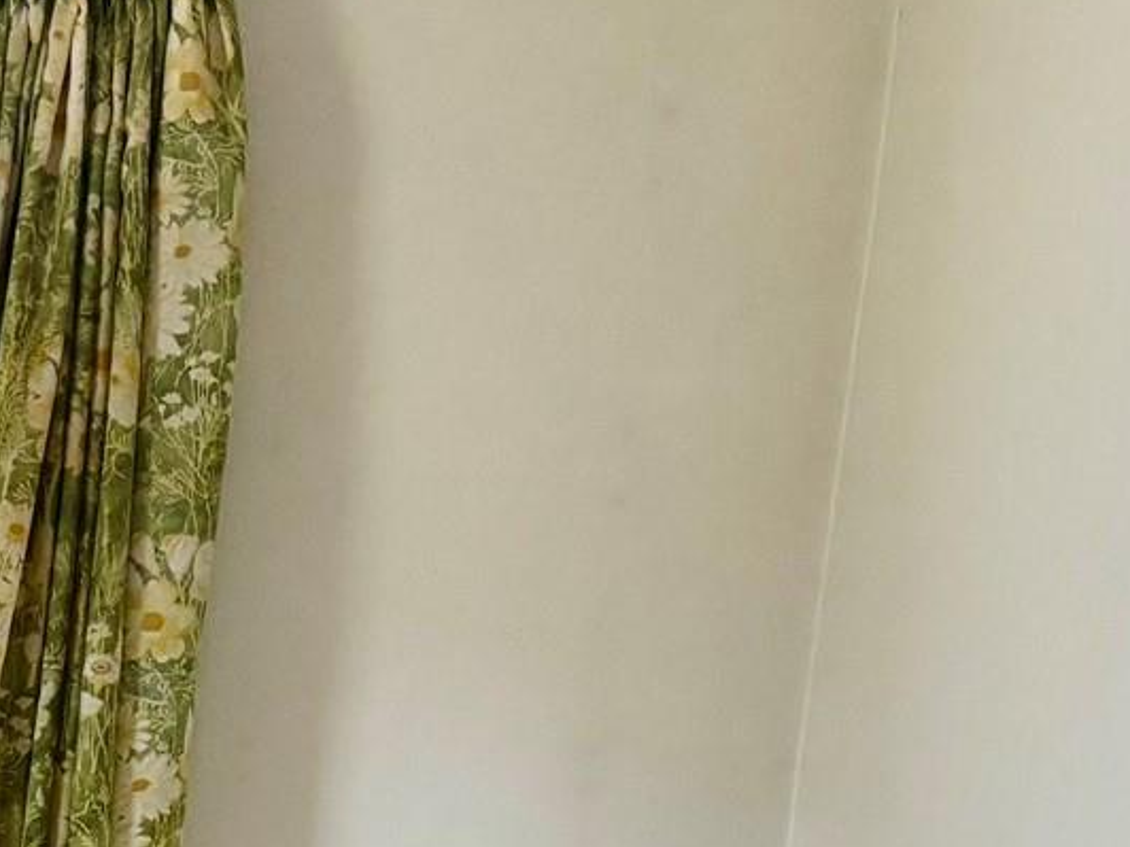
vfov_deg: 14.1
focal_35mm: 100
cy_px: 1161
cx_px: -718
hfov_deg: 17.1
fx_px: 3264
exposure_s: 1/60
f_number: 1.6
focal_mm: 5.96
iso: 320
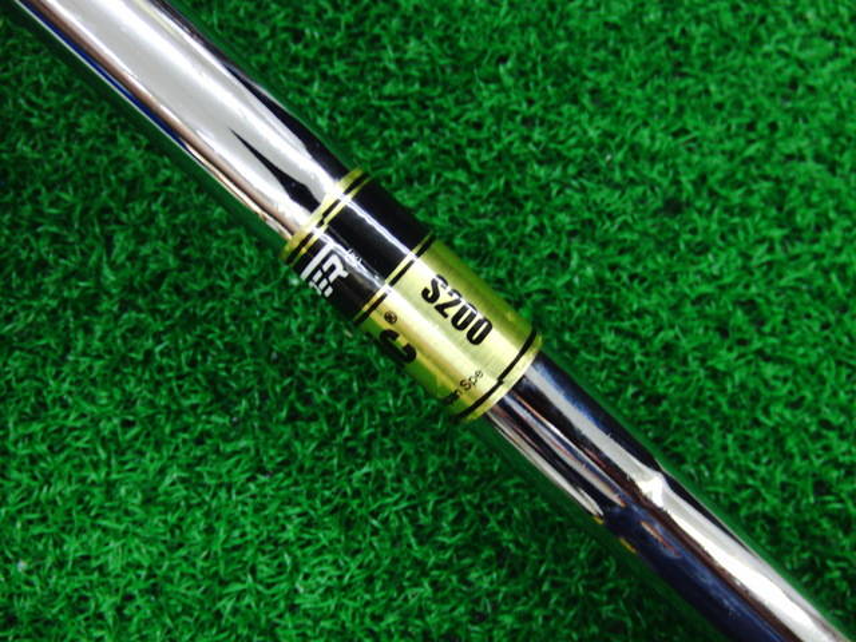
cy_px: 321
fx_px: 915
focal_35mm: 37
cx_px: 428
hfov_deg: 50.1
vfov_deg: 38.7
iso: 400
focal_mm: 6.42
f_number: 3.6
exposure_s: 1/40
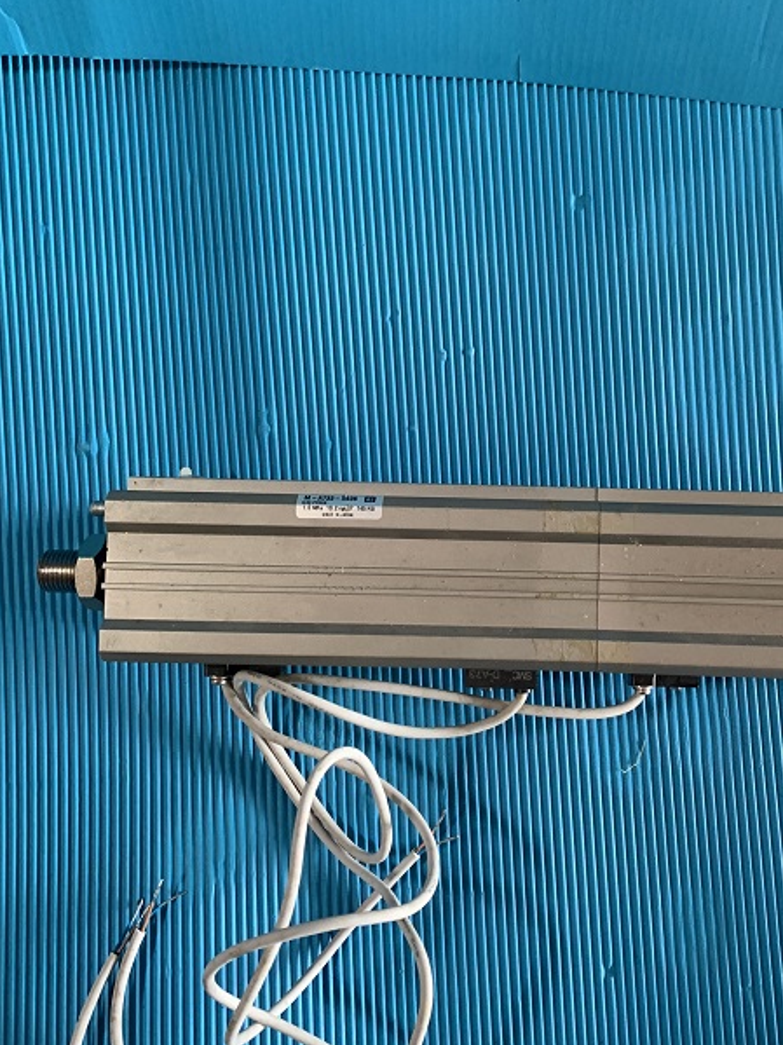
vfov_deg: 52.6
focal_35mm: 35
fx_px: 1056
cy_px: 498
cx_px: 519
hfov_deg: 40.2
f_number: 1.8
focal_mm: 4.25
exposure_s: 1/60
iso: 200
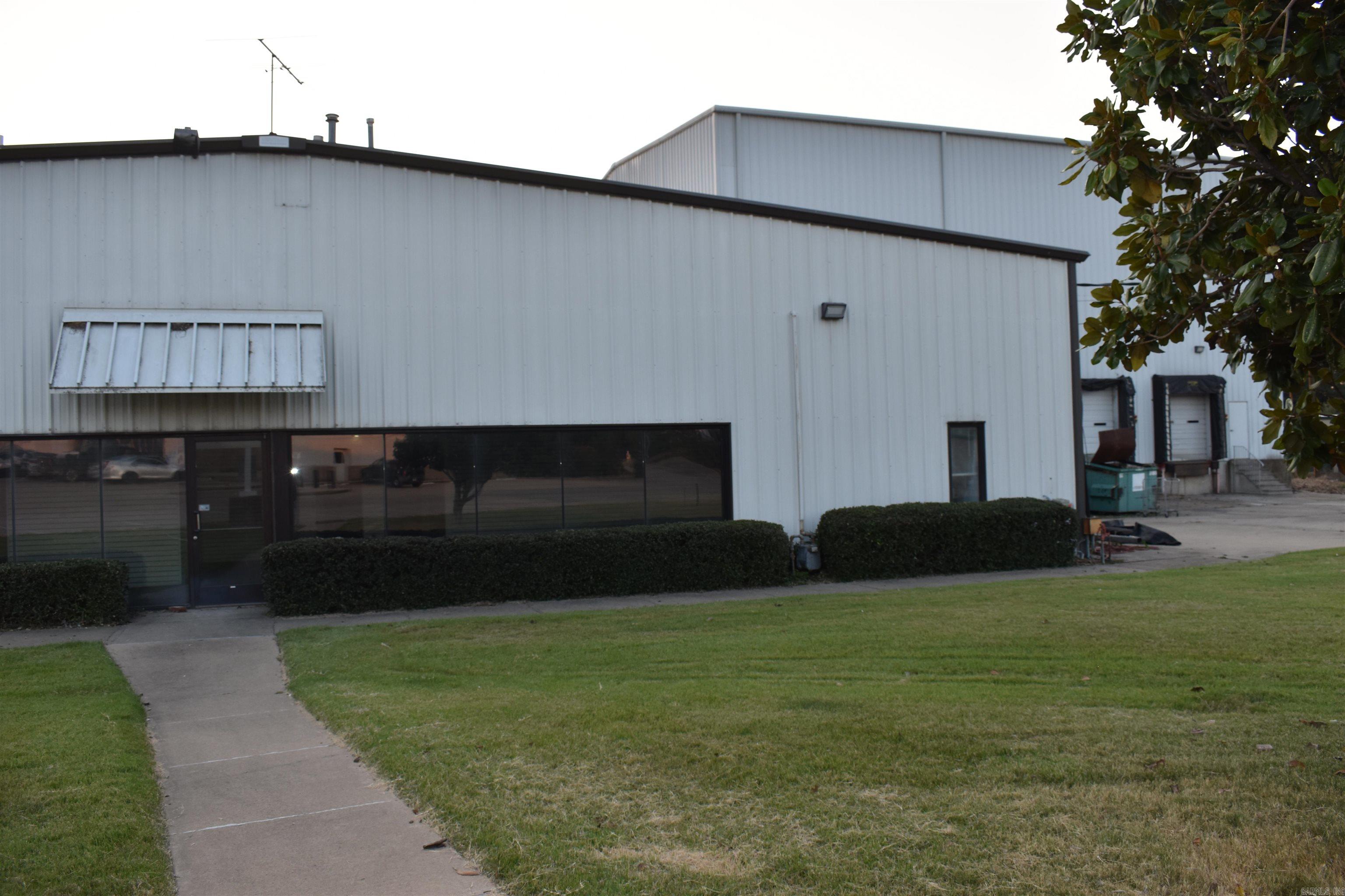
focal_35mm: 30
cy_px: 448
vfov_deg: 43.6
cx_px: 672
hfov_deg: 61.9
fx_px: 1121
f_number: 5.6
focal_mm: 20
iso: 250
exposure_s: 1/125
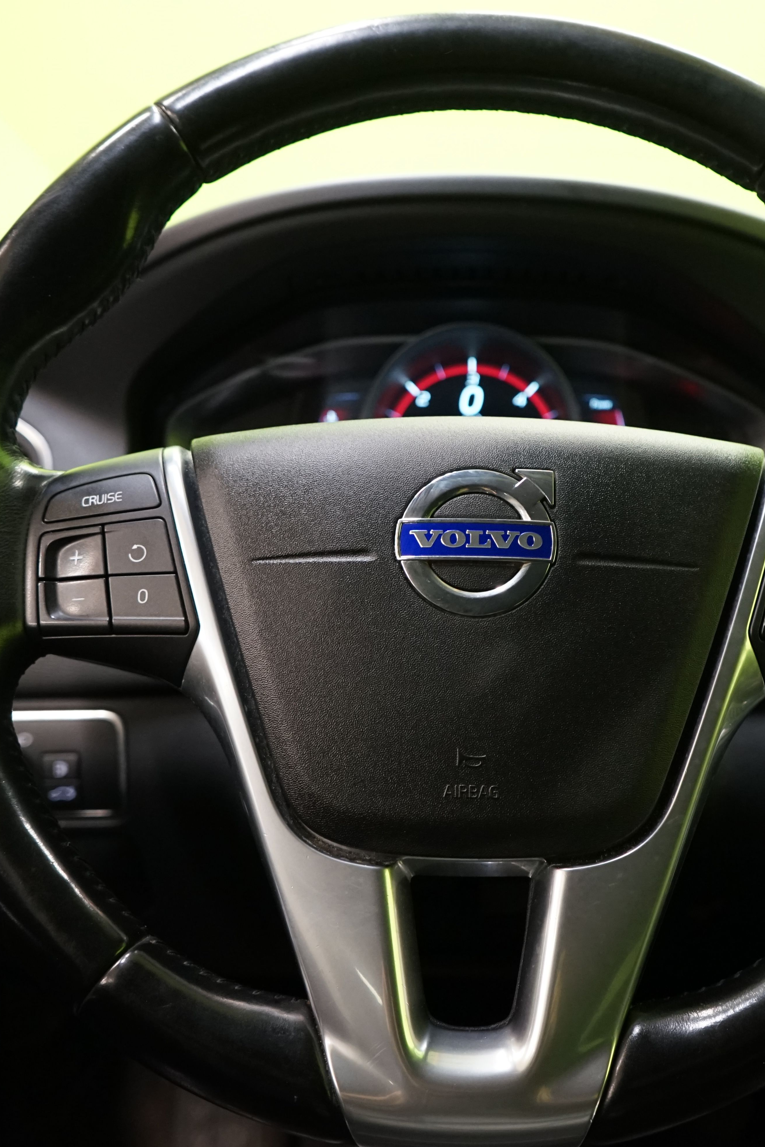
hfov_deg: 30.3
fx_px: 1403
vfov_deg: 44.5
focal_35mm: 44
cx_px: 491
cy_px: 580
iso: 2000
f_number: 5
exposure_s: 1/20
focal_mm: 29
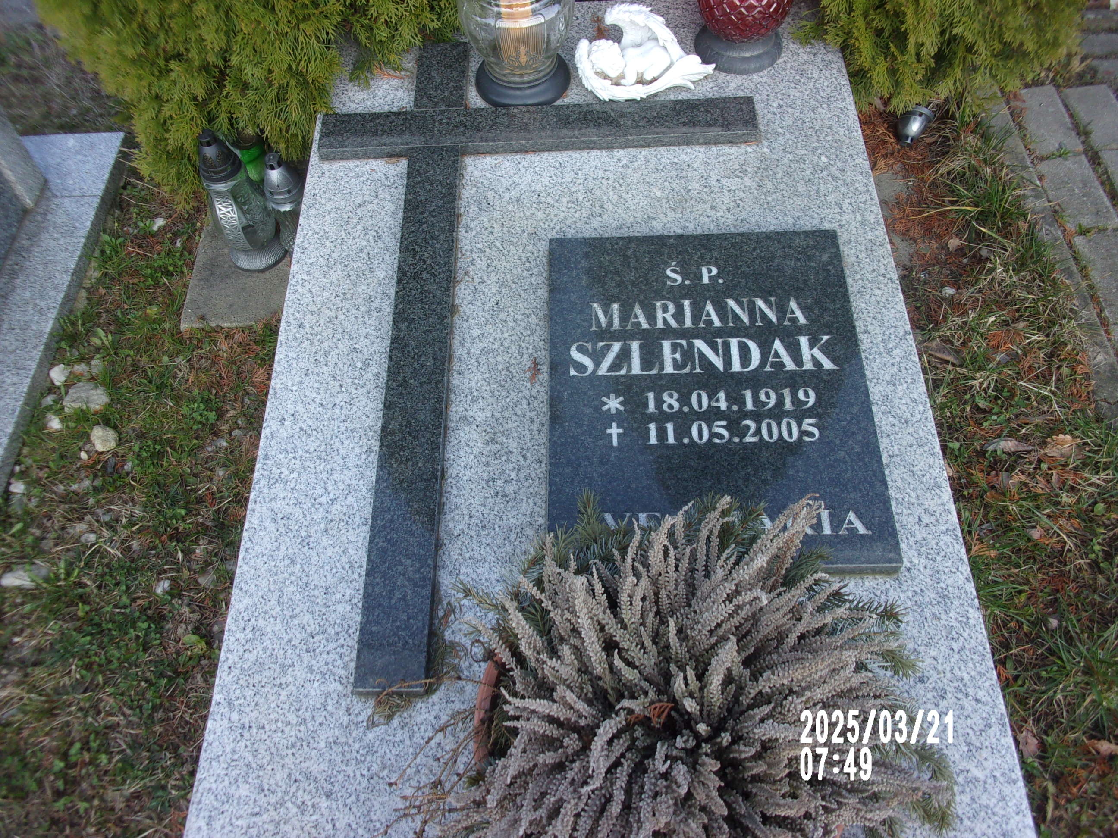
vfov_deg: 49.7
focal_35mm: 28
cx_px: 559
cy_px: 419
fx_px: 904
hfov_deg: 63.4
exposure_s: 1/90
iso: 80
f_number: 3.9
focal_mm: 5.1
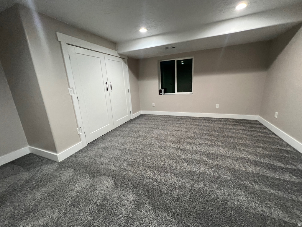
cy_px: 114
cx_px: 151
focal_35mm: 13
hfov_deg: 106.2
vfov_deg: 89.9
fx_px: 113
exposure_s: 1/60
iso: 250
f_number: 1.8
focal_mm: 1.57
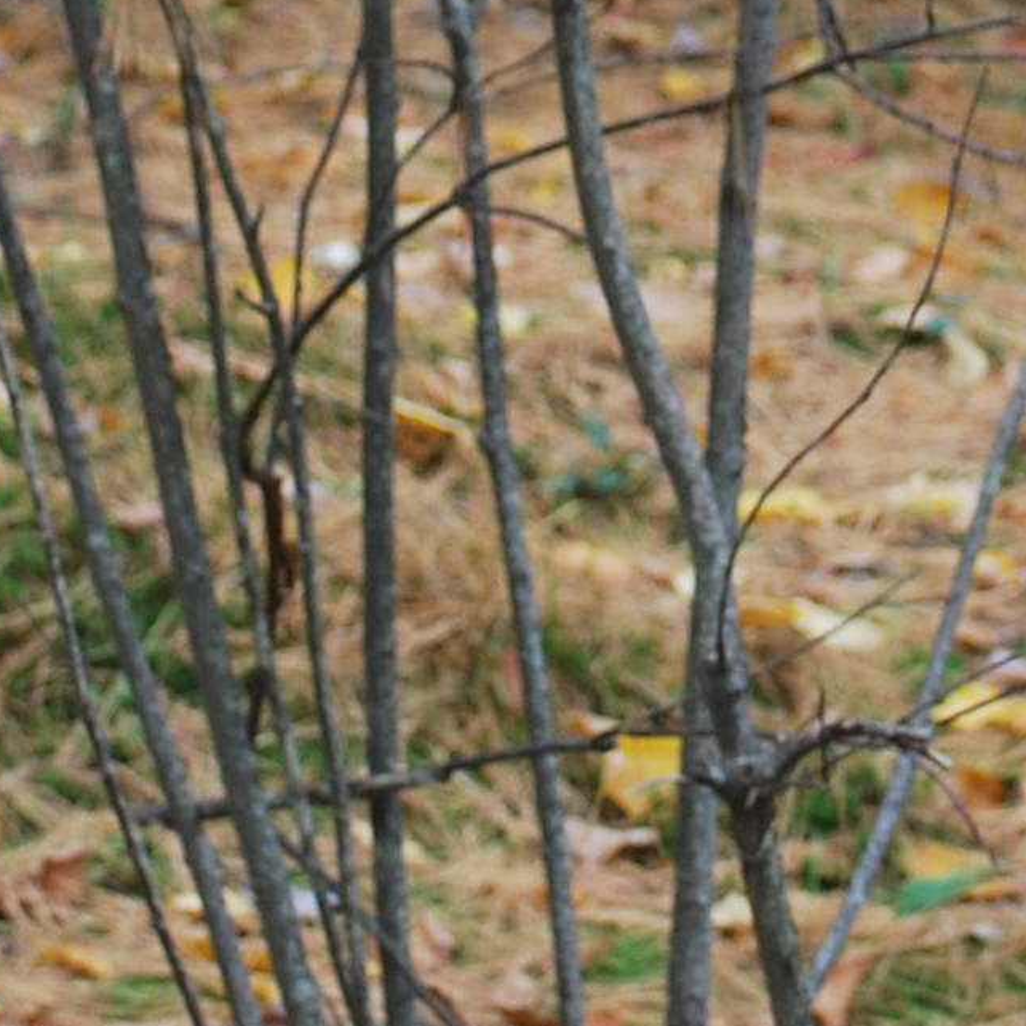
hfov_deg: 7.6
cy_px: -471
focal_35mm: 231
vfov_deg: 7.5
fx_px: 7746
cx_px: 746
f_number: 4.8
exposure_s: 1/30
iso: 200
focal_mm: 30
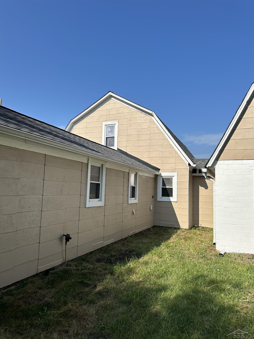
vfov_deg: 71.6
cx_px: 127
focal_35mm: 24
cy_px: 170
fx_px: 235
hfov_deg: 56.8
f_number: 1.78
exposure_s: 1/5525
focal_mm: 6.86
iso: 80
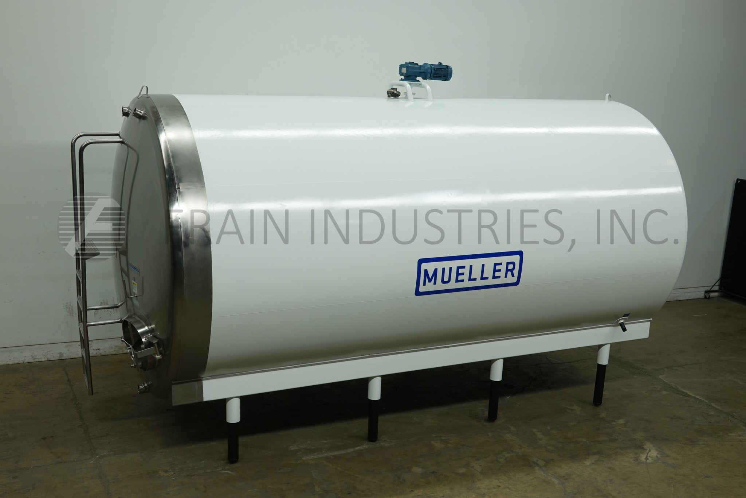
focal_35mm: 40
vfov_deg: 33.4
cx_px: 373
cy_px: 249
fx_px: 829
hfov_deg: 48.5
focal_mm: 14.99
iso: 125
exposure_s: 1/80
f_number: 4
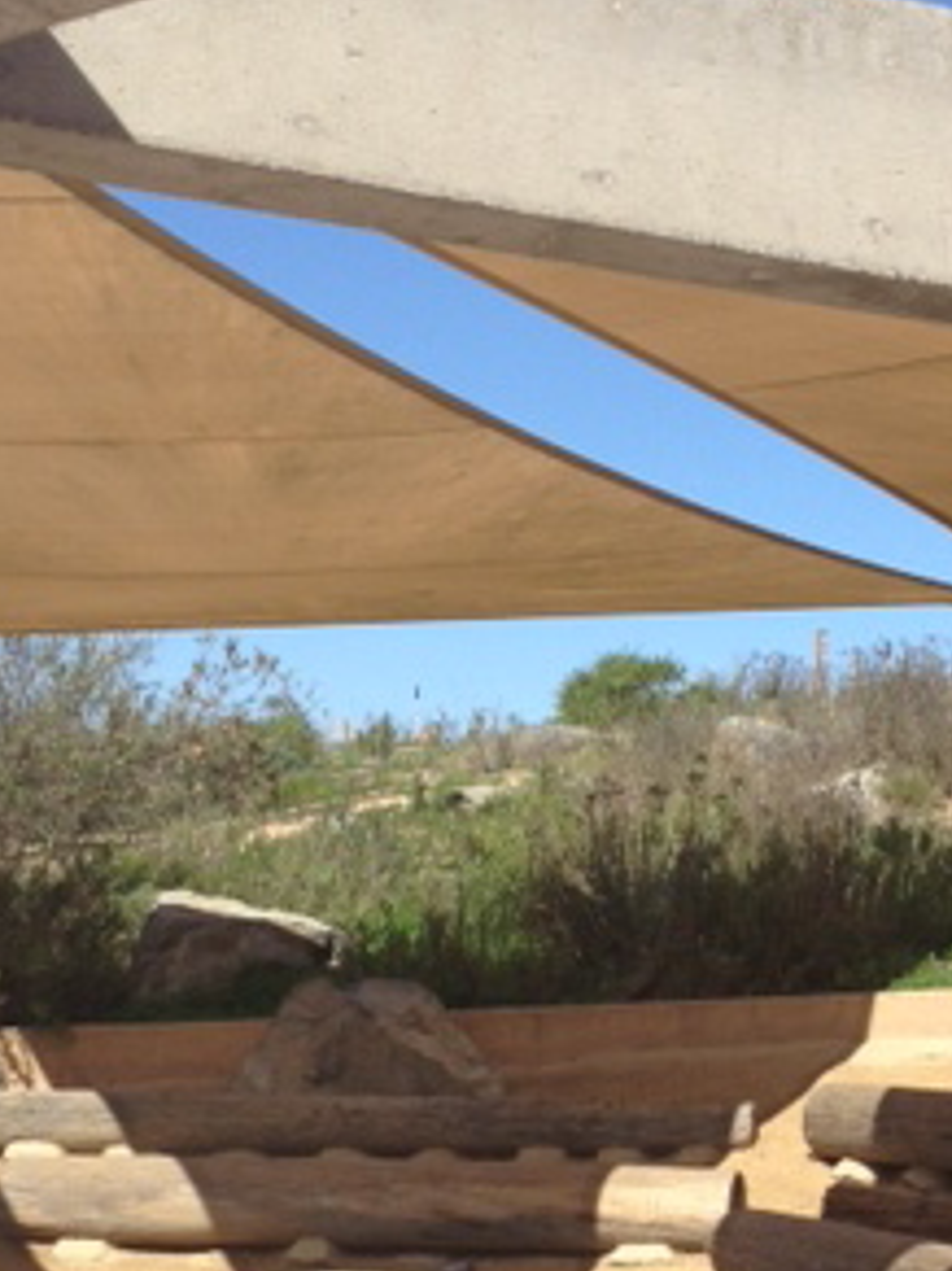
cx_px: 611
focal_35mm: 77
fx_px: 2826
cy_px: 935
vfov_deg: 25.1
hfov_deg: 19.1
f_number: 2.4
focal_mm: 4.28
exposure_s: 1/1534
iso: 64
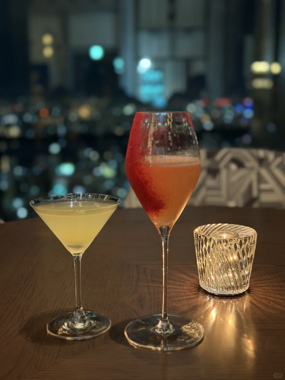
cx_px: 142
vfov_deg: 39.7
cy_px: 190
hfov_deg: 30.3
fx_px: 527
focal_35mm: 48
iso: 640
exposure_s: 1/24
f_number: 1.78
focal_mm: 6.76
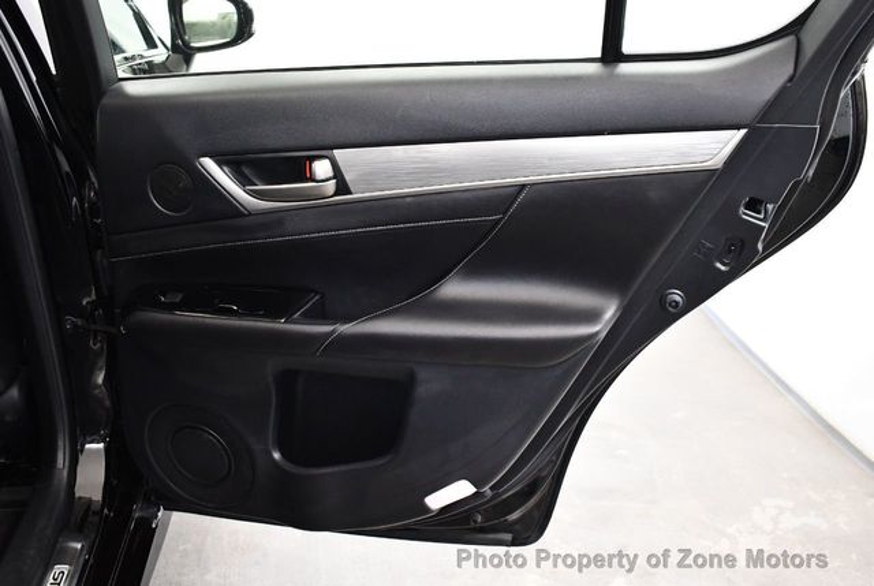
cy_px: 293
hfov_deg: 53.1
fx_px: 875
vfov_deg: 37.0
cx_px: 437
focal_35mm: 36
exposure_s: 1/80
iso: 3200
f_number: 3.5
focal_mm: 18
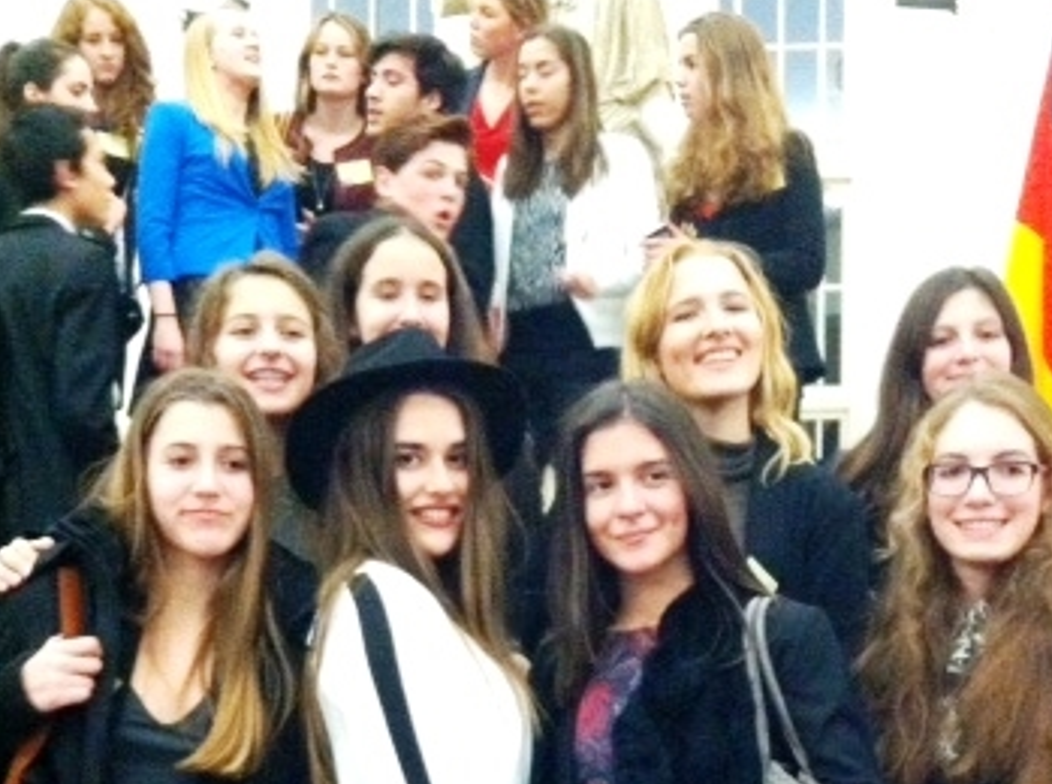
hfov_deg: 39.7
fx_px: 1455
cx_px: 558
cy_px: 377
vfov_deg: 30.1
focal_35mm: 48
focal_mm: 3.85
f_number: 2.8
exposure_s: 1/15
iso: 1000
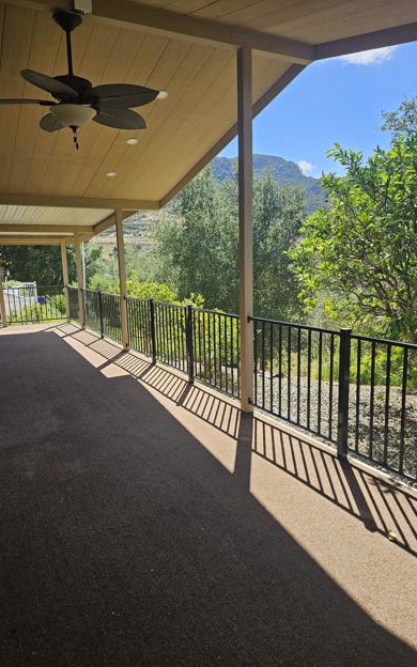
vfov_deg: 72.5
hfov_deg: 49.3
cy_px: 334
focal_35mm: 25
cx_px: 202
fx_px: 455
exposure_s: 1/720
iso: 25
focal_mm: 5.4
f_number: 1.8
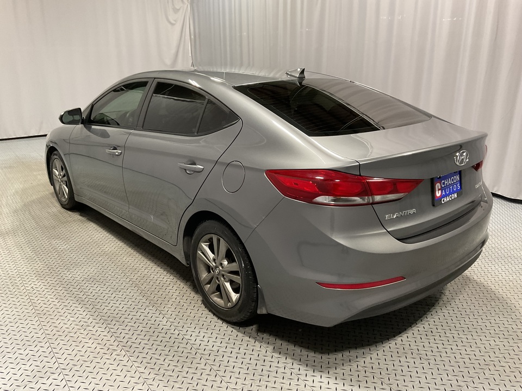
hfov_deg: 61.7
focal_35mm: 29
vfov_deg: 48.2
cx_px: 261
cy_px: 196
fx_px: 437
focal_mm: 3
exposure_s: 1/60
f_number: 1.8
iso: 80
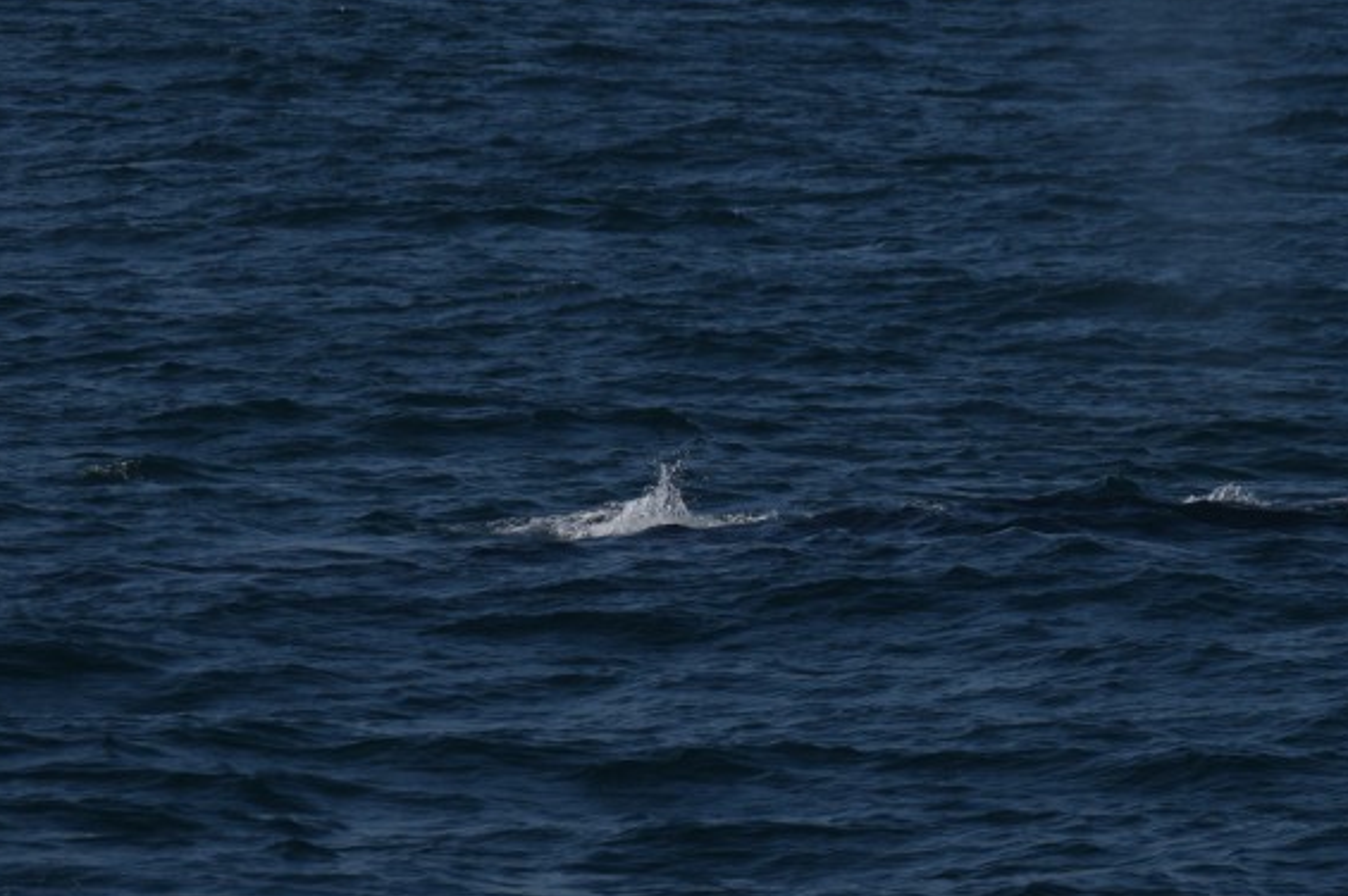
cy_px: 441
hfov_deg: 5.5
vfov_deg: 3.7
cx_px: 1200
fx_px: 13958
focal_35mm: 373
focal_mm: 130
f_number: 7.1
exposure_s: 1/4000
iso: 200
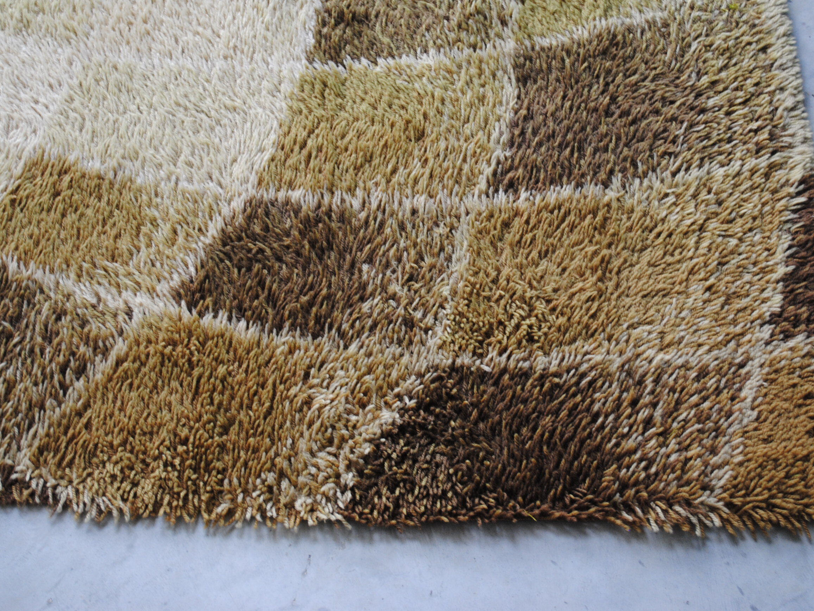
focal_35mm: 58
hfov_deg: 33.2
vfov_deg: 25.2
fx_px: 1364
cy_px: 278
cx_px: 386
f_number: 4.8
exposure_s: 1/30
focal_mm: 32
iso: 320
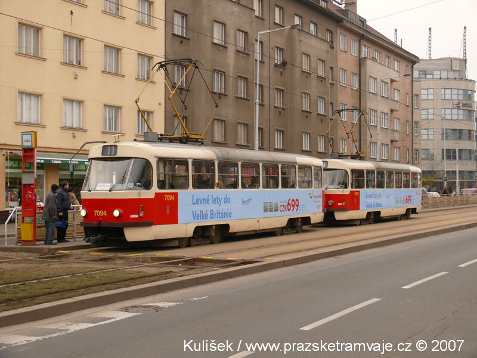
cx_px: 238
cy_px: 179
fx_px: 772
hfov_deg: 34.3
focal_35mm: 56
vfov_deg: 26.1
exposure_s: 1/125
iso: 100
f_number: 3.2
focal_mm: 11.9
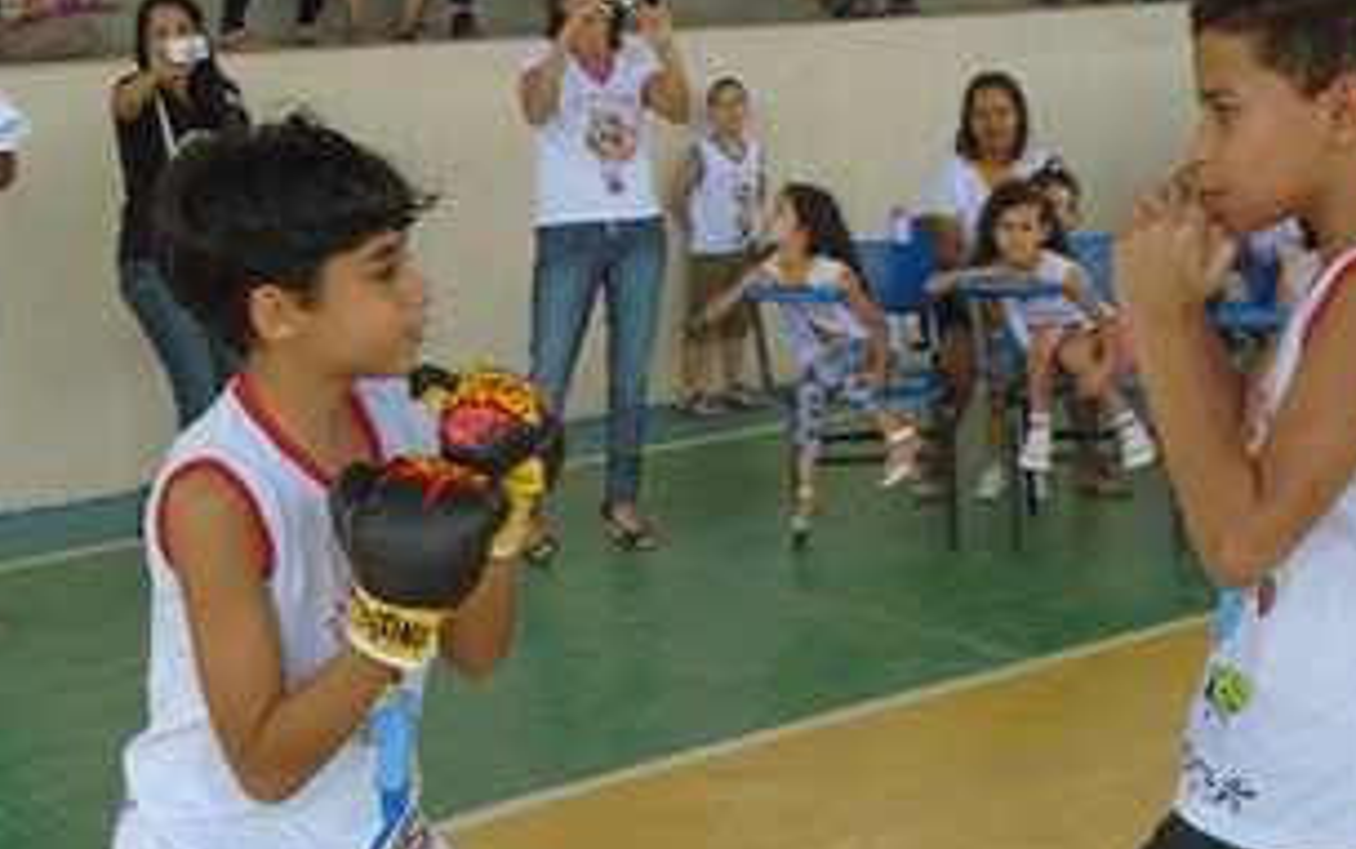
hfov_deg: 36.2
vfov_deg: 23.2
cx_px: 636
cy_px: 480
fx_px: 2071
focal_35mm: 56
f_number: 3.8
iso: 100
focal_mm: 6.4
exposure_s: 1/250
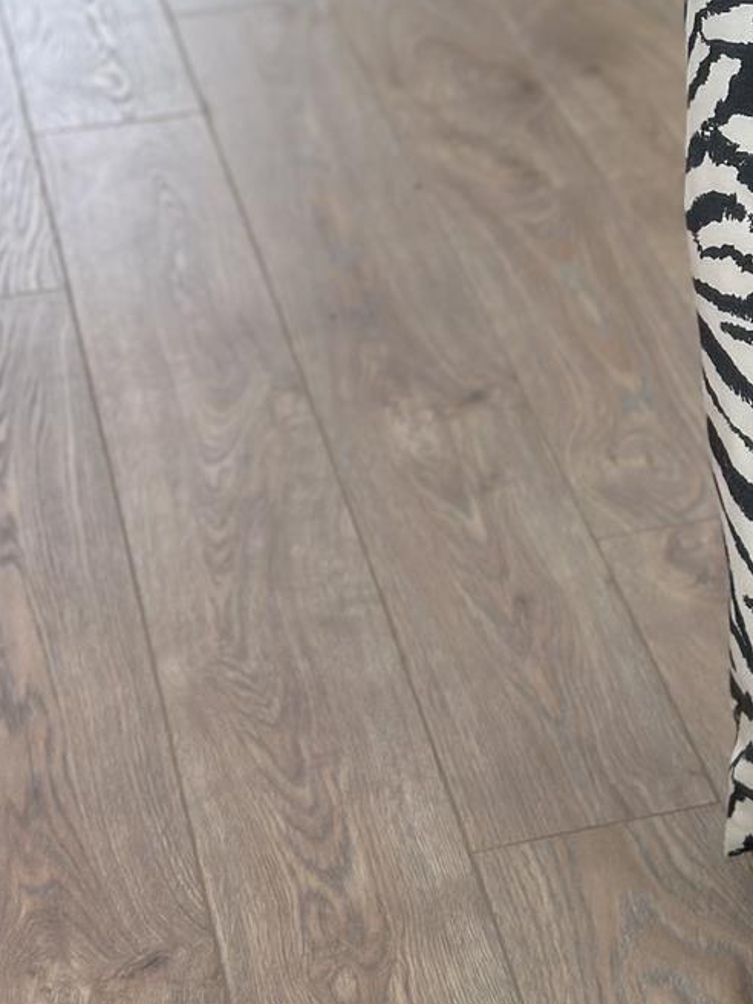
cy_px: -187
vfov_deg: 16.2
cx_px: 891
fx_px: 3393
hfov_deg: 12.4
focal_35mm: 117
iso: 80
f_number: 1.78
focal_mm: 6.86
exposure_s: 1/141
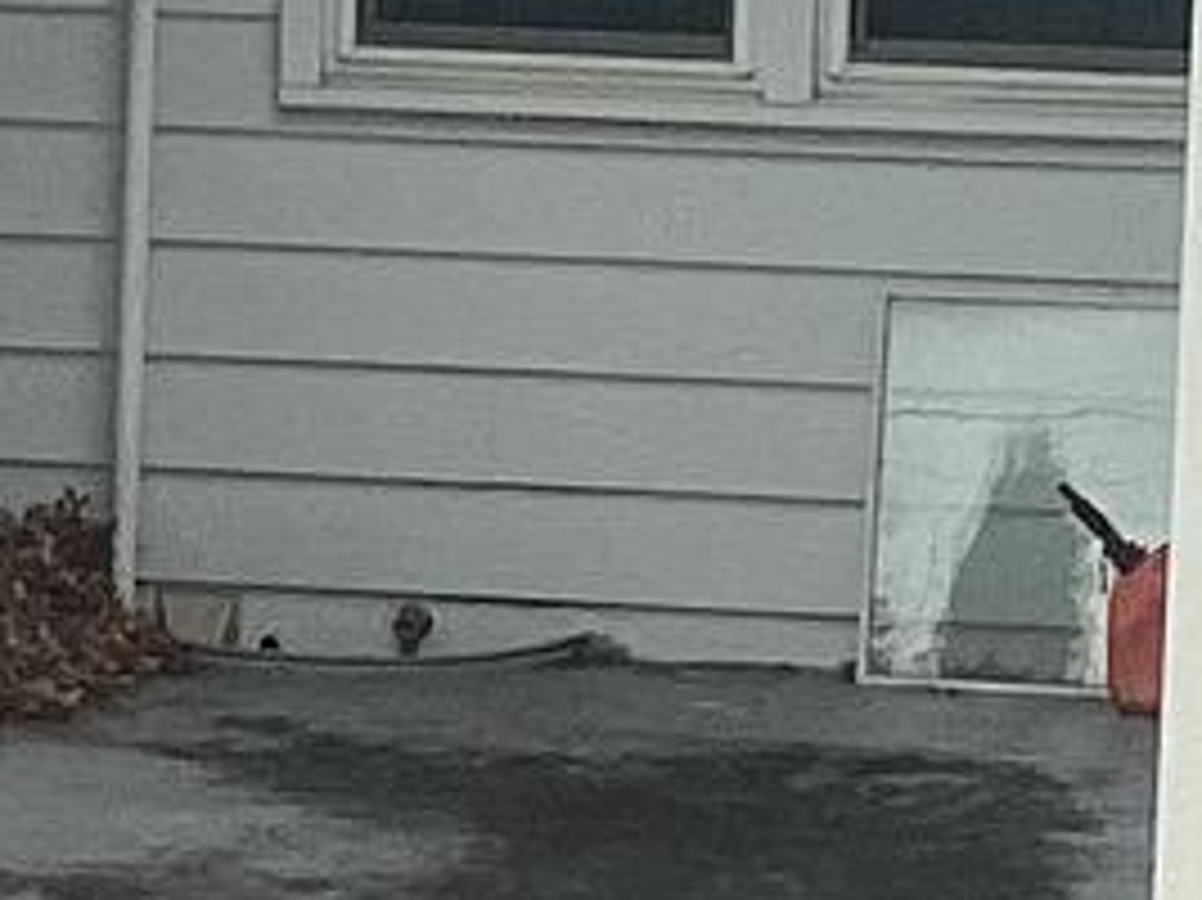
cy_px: 639
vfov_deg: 6.2
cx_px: 27
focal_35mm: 238
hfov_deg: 8.3
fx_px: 8261
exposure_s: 1/305
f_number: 2.4
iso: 25
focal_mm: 3.3
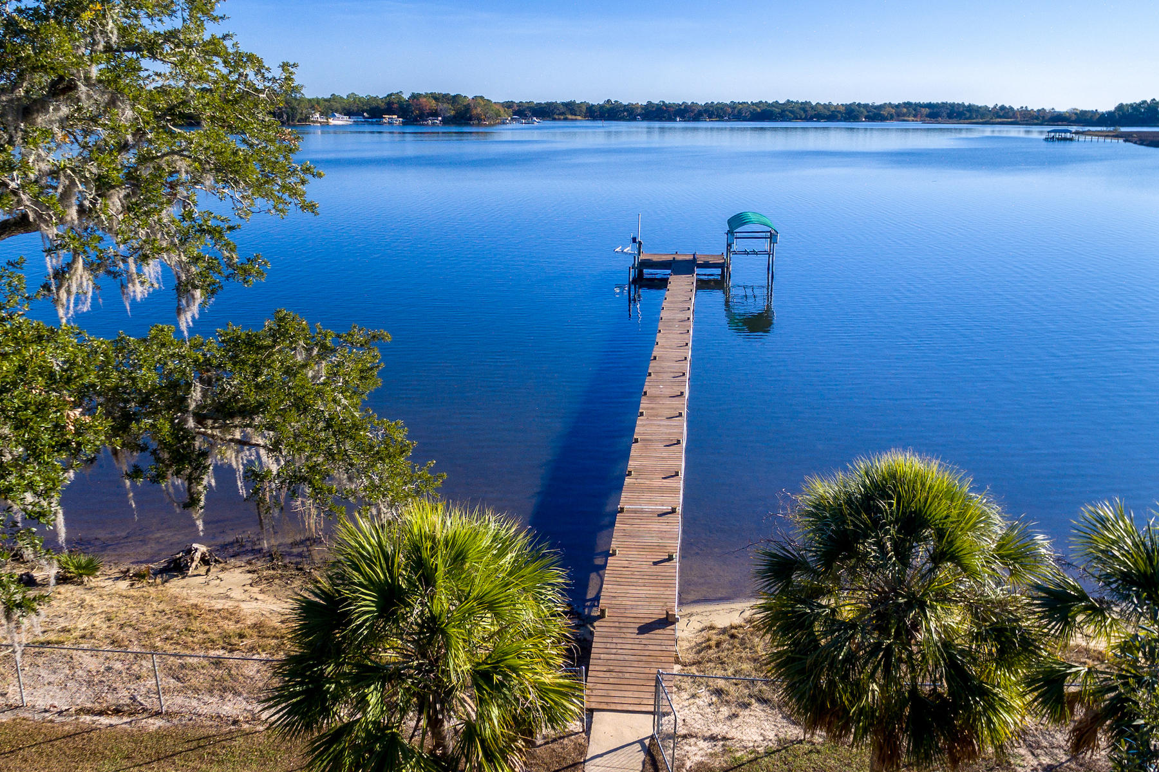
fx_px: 644
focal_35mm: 20
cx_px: 580
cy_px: 386
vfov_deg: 61.9
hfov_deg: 84.0
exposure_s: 1/240
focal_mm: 3.61
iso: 100
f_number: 2.8
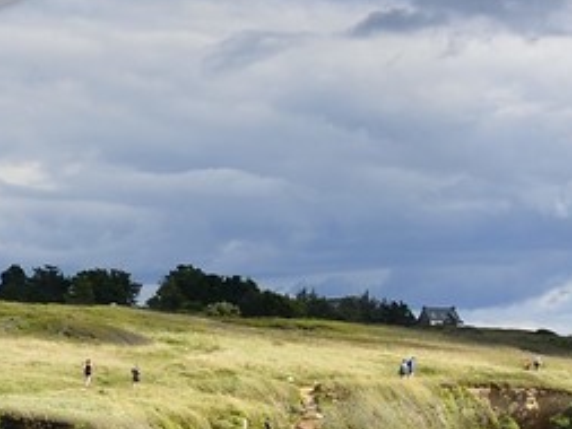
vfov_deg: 7.7
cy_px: 772
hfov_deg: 10.5
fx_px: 3108
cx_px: 314
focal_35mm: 188
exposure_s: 1/200
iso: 200
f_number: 13
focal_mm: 31
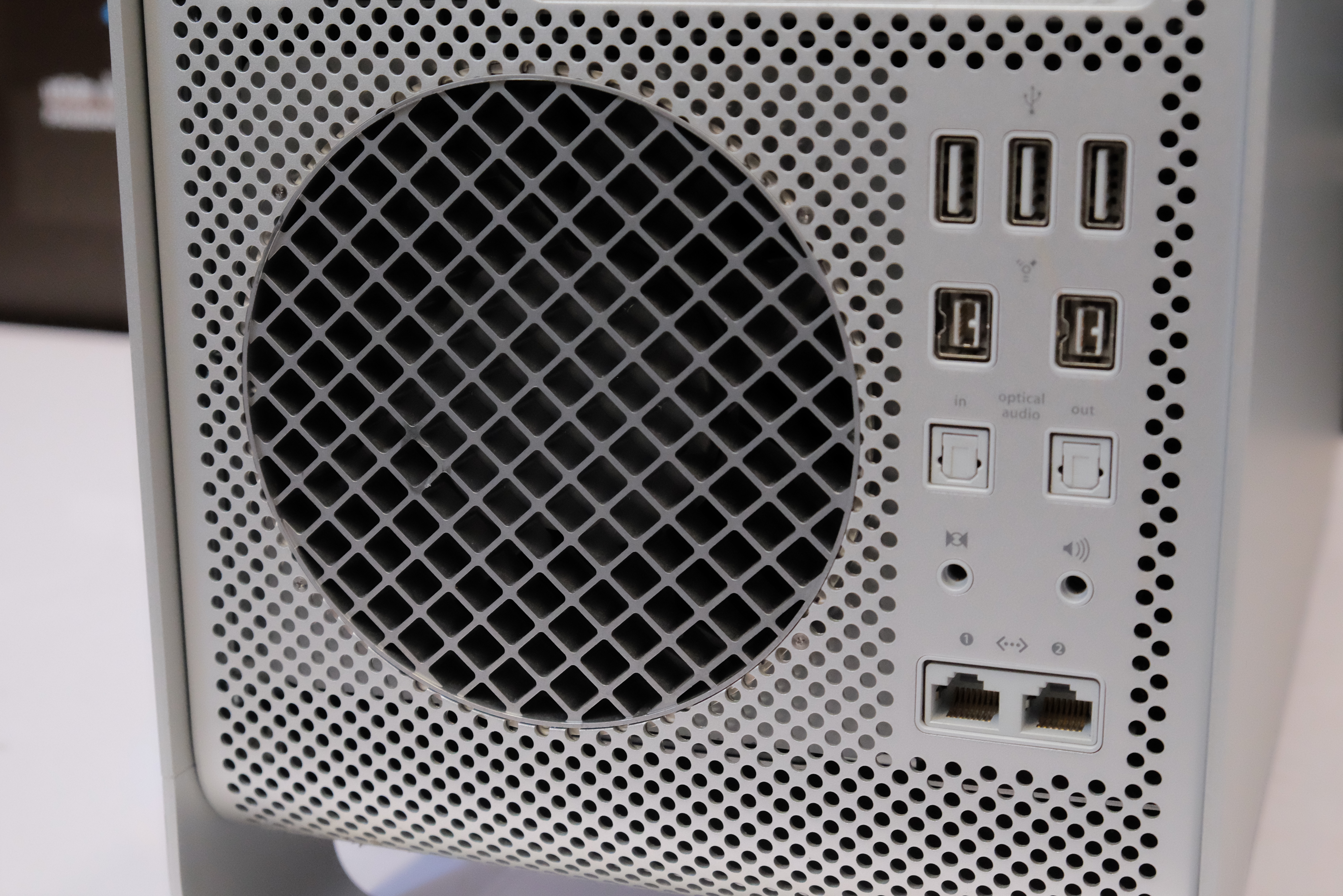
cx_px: 672
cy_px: 448
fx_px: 2014
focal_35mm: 54
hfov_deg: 36.9
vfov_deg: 25.1
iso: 6400
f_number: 6.4
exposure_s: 1/100
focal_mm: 35.8
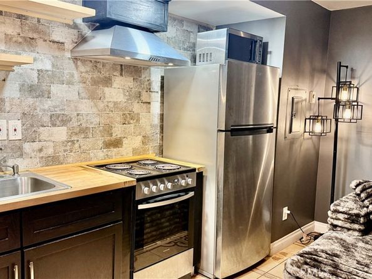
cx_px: 186
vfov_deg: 56.8
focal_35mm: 24
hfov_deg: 71.6
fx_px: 258
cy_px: 140
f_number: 1.78
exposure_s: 1/60
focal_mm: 6.76
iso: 250
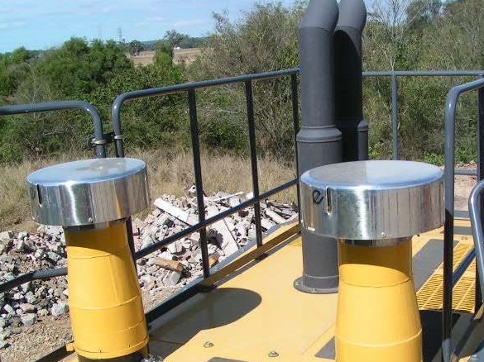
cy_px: 238
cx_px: 322
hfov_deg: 36.5
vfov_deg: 27.8
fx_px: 727
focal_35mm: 52
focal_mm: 5.8
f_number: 5.6
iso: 50
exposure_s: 1/500
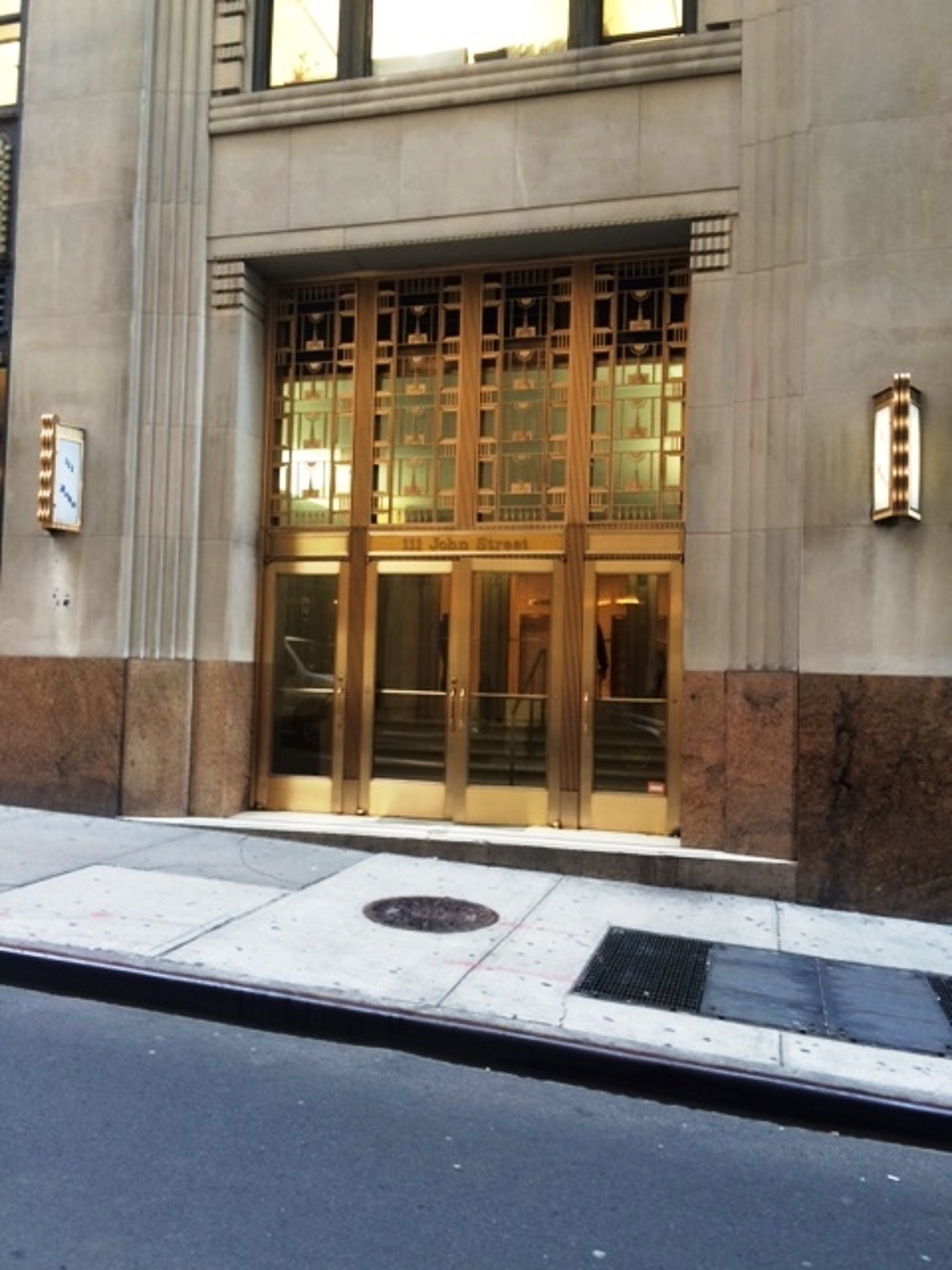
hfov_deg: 48.2
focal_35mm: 29
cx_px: 476
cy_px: 635
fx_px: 1063
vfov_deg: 61.7
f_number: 2.2
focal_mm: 4.15
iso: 40
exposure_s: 1/30
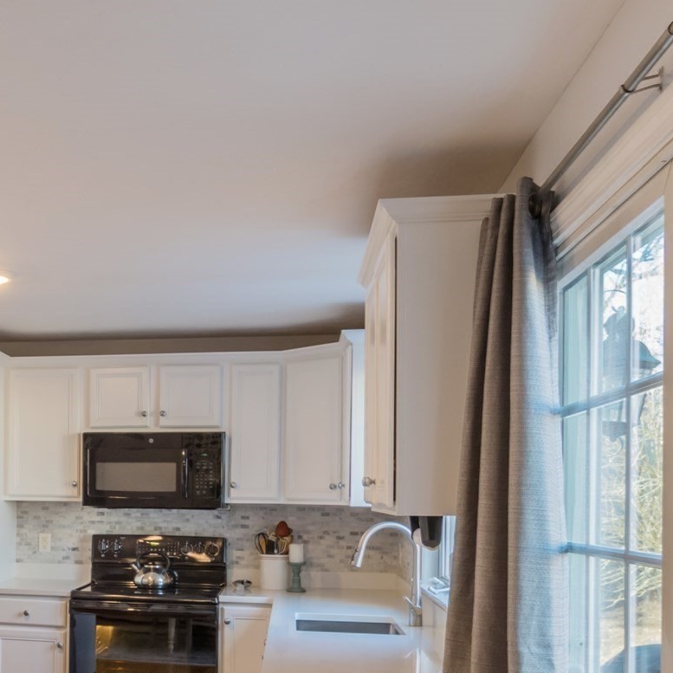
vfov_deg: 35.2
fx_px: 1034
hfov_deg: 33.6
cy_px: 514
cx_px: 36
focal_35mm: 47
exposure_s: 1/8
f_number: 6.3
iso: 200
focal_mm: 14
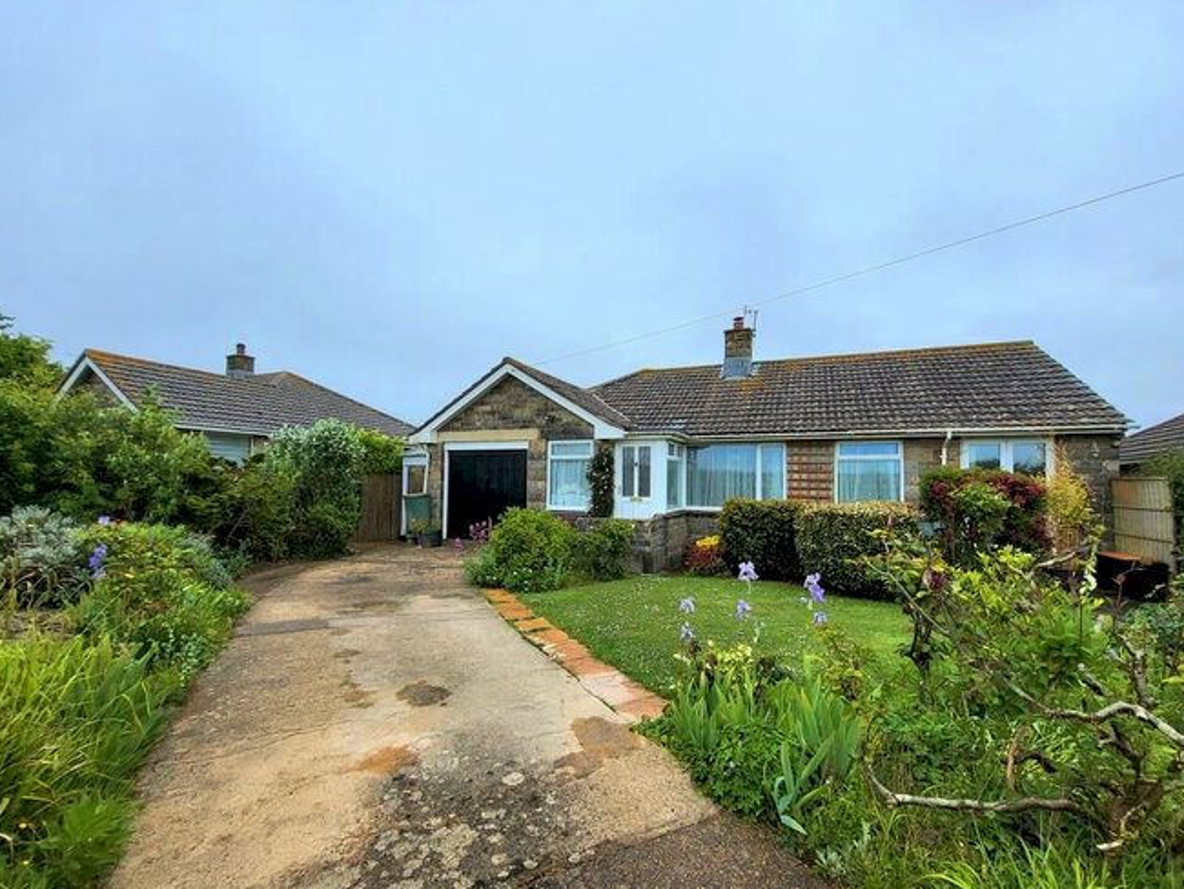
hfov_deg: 102.0
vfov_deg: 85.6
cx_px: 599
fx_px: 479
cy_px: 473
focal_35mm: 14
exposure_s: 1/337
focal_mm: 1.74
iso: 32
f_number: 2.2
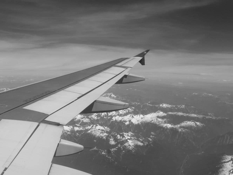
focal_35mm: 35
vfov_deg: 40.7
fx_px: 236
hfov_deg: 52.6
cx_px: 116
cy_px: 88
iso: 100
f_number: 8
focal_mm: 7.4
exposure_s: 1/400
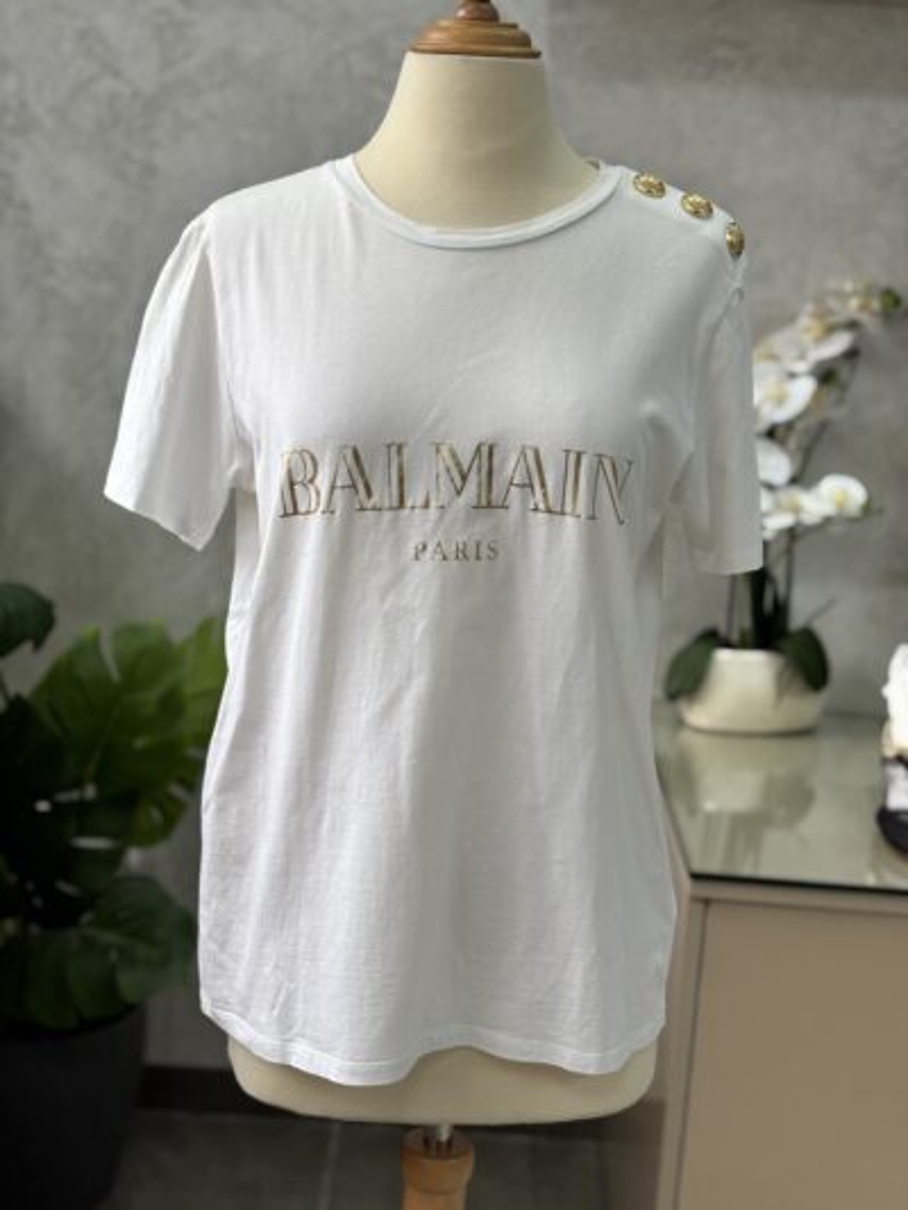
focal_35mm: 52
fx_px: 1818
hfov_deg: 28.0
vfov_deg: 36.8
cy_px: 605
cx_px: 454
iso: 32
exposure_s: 1/100
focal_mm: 5.96
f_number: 1.6
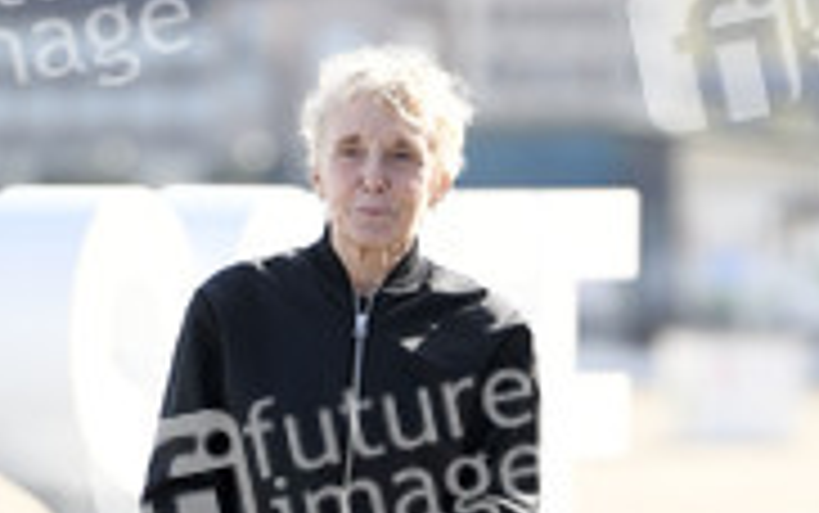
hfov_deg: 4.7
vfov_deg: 2.9
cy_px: 702
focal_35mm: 448
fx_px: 10006
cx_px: 450
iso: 400
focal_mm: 200
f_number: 4
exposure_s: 1/1600
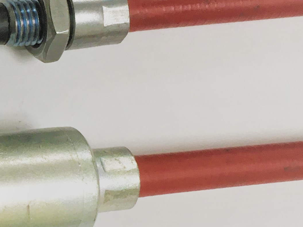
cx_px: -44
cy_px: 145
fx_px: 910
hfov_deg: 18.1
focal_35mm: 104
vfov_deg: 14.2
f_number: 2.2
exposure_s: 1/33
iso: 25
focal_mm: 4.15
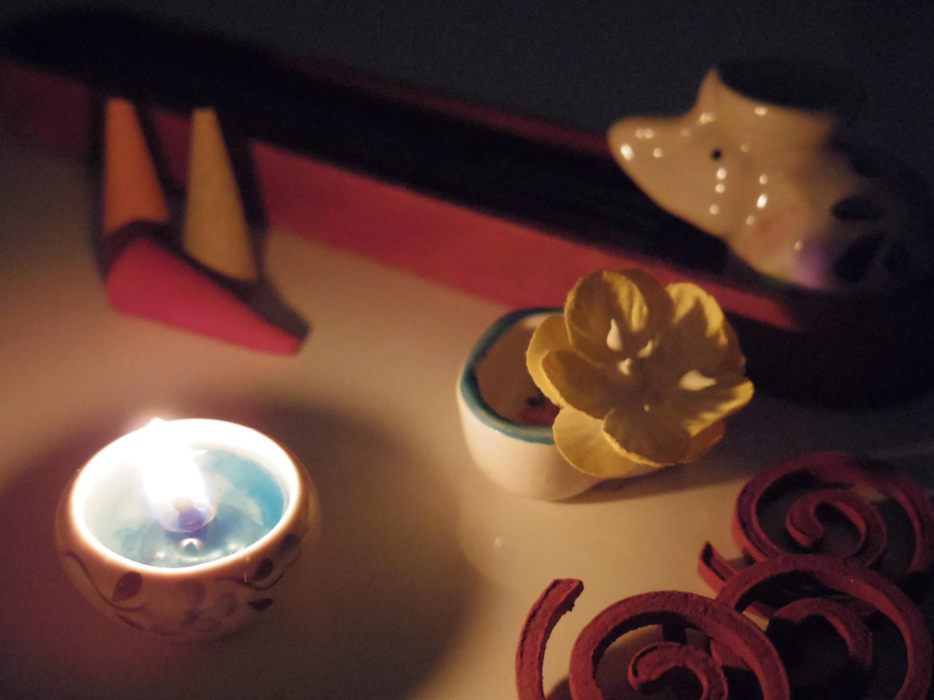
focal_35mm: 47
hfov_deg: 40.4
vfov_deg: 30.9
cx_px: 467
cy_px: 350
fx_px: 1268
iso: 3200
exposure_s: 1/160
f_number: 1.9
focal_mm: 8.5
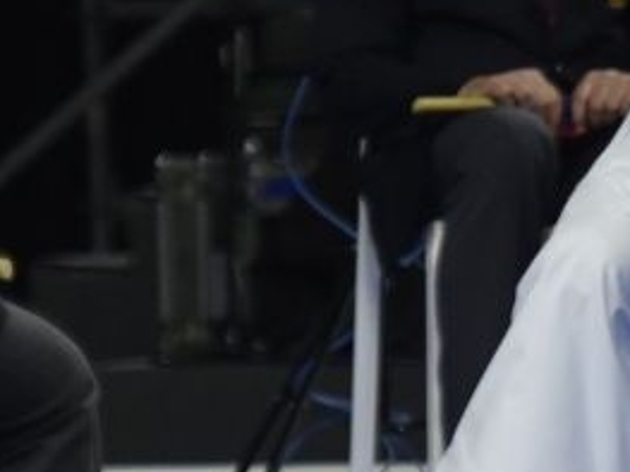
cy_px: 67
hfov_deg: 2.1
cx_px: 1809
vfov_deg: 1.6
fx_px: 16791
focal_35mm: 923
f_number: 4
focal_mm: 140
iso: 1250
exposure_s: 1/800
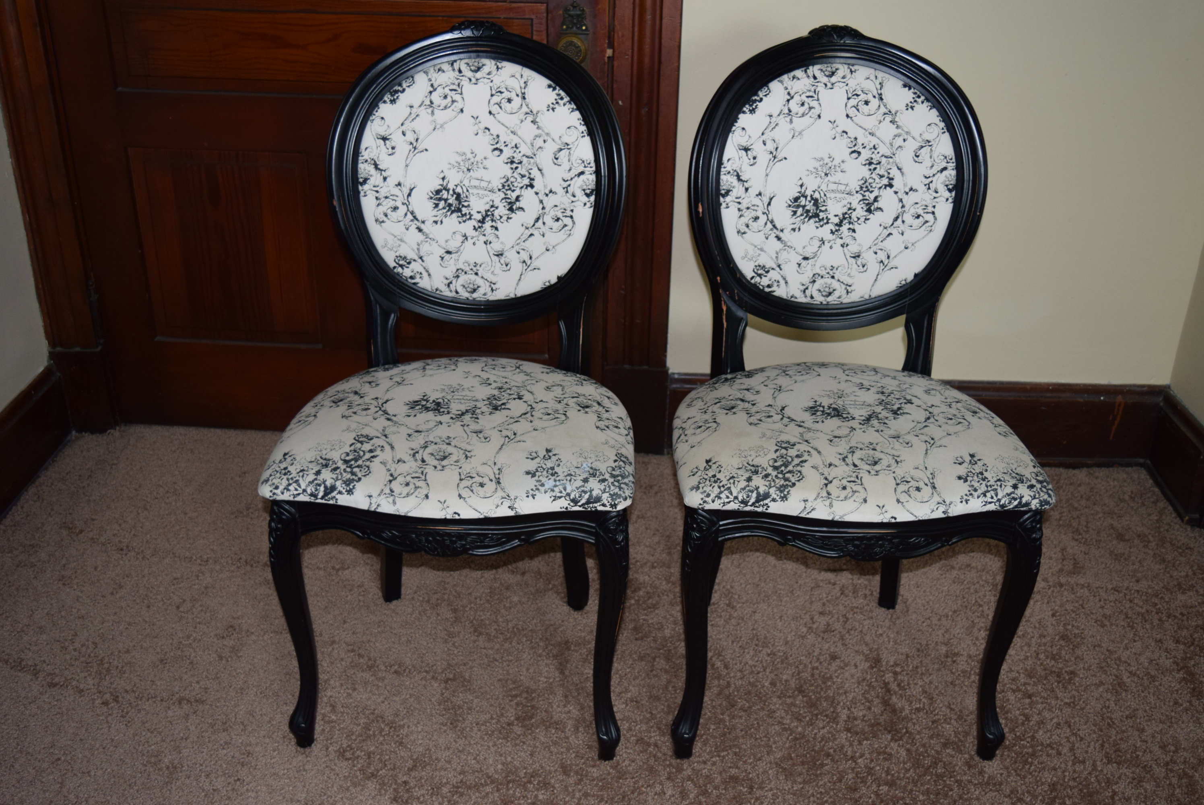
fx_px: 1205
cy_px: 402
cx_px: 602
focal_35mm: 36
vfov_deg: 36.9
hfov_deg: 53.1
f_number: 4
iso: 900
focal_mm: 24
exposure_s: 1/60
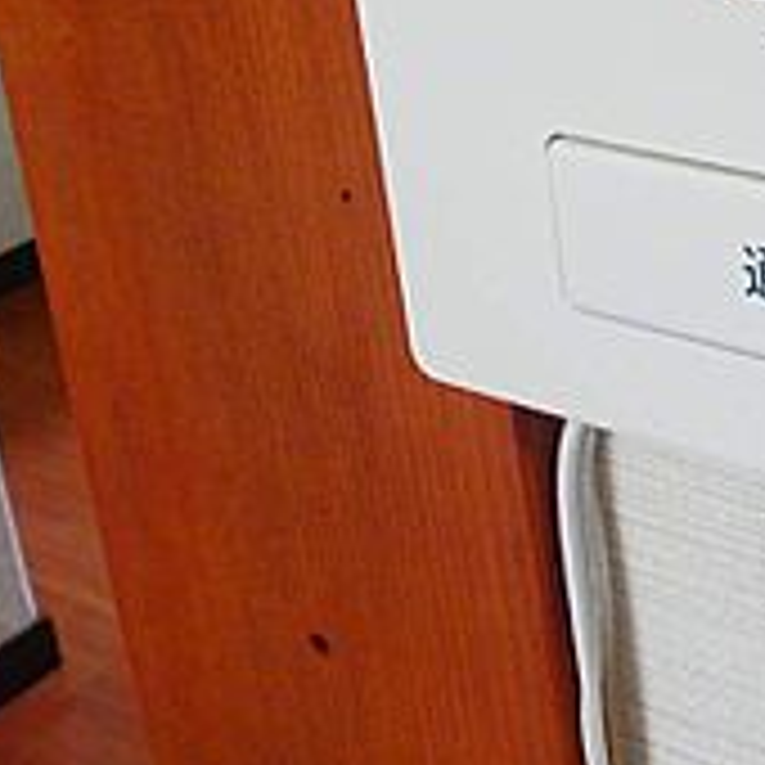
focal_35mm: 70
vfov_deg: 22.9
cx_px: 868
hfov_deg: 23.0
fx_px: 1750
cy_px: -122
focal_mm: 3.7
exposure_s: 1/30
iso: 200
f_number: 3.5
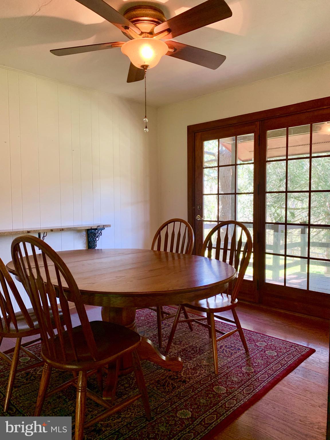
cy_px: 220
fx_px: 330
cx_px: 165
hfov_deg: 53.1
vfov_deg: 67.3
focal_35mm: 26
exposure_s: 1/60
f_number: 1.8
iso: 80
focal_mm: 4.25
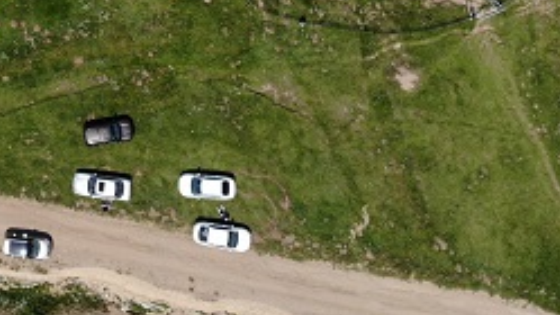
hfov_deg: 31.7
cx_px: 52
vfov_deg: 17.5
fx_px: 935
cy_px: -134
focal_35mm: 63
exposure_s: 1/1472
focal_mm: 4.5
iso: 108
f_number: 2.8
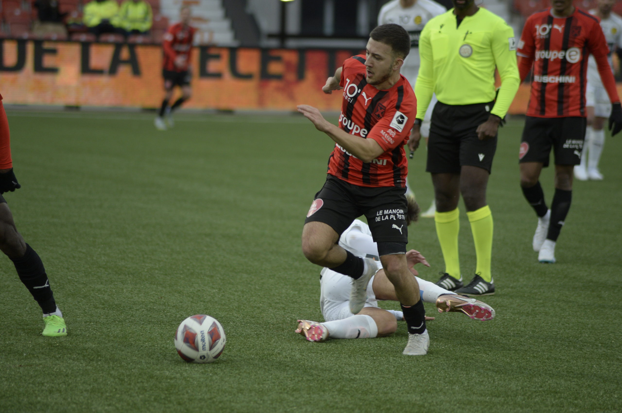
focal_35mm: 280
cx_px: 311
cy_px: 206
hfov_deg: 7.4
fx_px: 4832
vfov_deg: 4.9
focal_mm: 280
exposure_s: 1/640
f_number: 5.3
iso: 1400
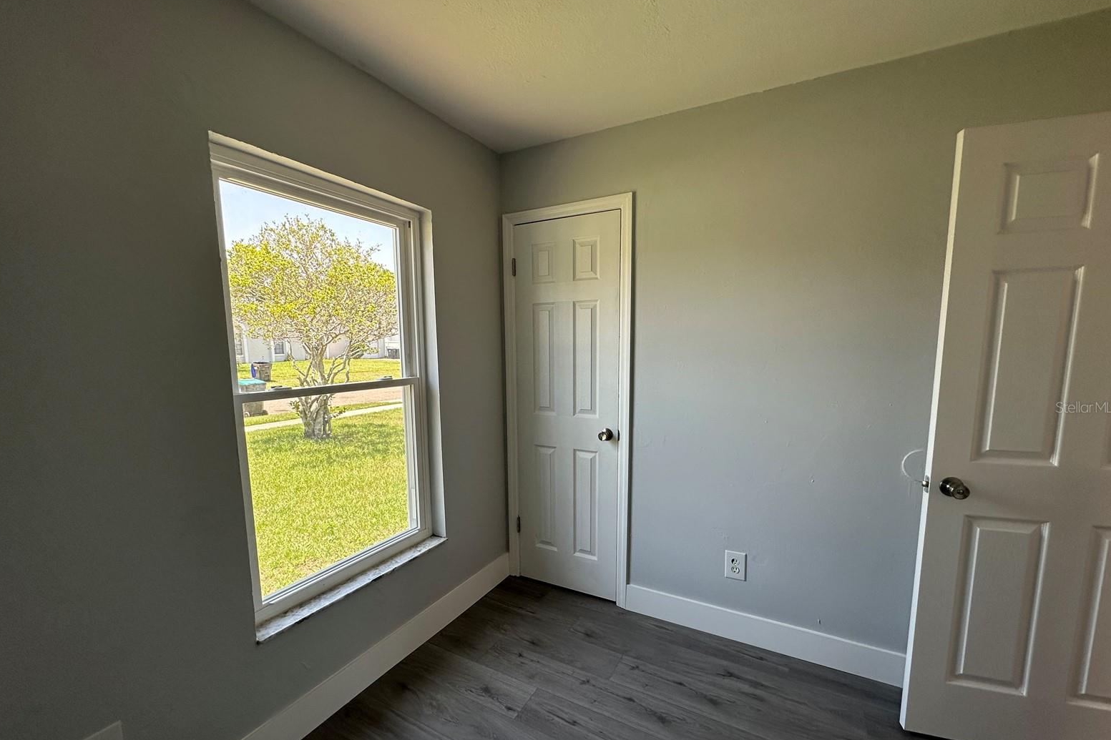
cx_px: 551
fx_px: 463
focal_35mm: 15
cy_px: 407
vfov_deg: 77.1
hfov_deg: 100.4
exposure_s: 1/133
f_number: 2.2
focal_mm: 2.22
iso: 40
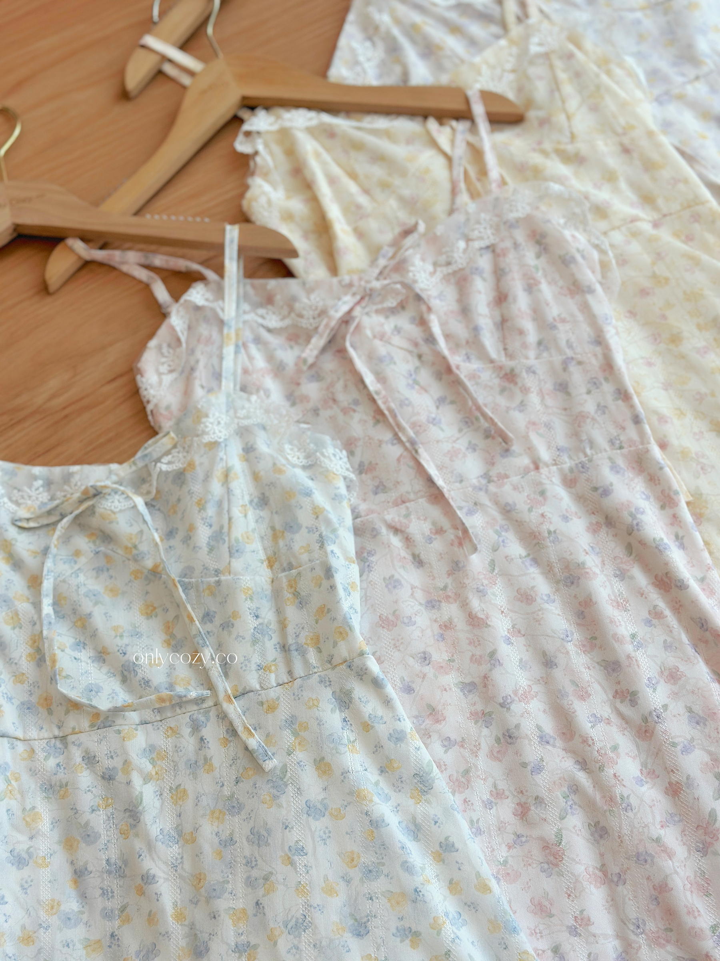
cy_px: 480
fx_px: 1331
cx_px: 360
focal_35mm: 48
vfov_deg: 39.7
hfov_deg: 30.3
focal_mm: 6.86
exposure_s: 1/204
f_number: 1.78
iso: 80
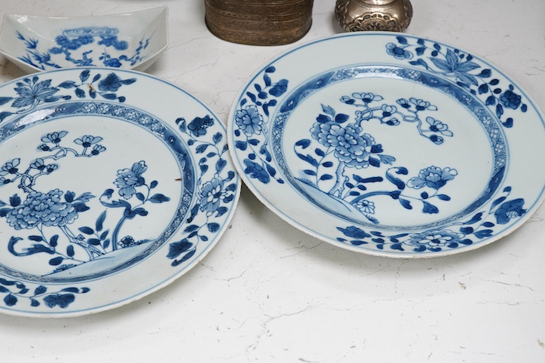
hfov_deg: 35.5
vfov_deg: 24.2
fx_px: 848
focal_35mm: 56
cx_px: 214
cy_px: 169
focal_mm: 30
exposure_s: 1/125
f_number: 9
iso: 1250
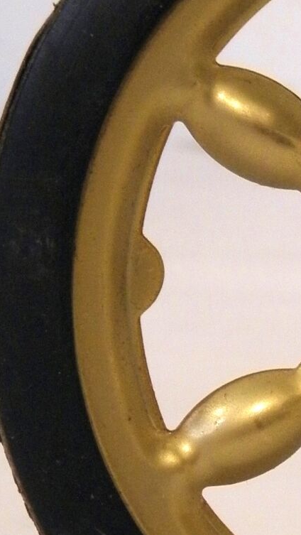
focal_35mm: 200
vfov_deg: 10.8
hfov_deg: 5.9
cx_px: 578
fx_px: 2836
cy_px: 238
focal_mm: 9.7
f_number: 4.1
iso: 200
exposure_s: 1/15
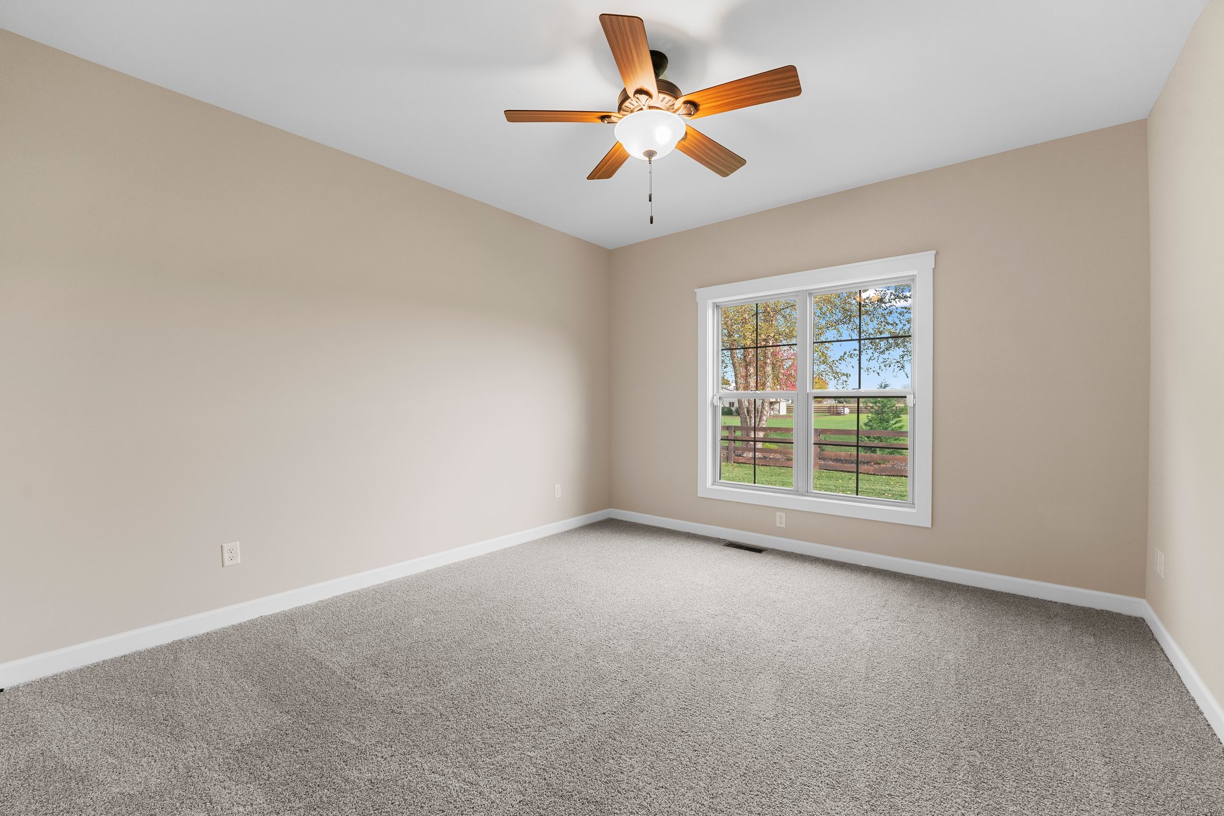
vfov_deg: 81.2
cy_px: 408
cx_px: 612
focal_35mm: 14
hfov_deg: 104.2
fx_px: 476
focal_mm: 14
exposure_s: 1/20
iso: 400
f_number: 7.1
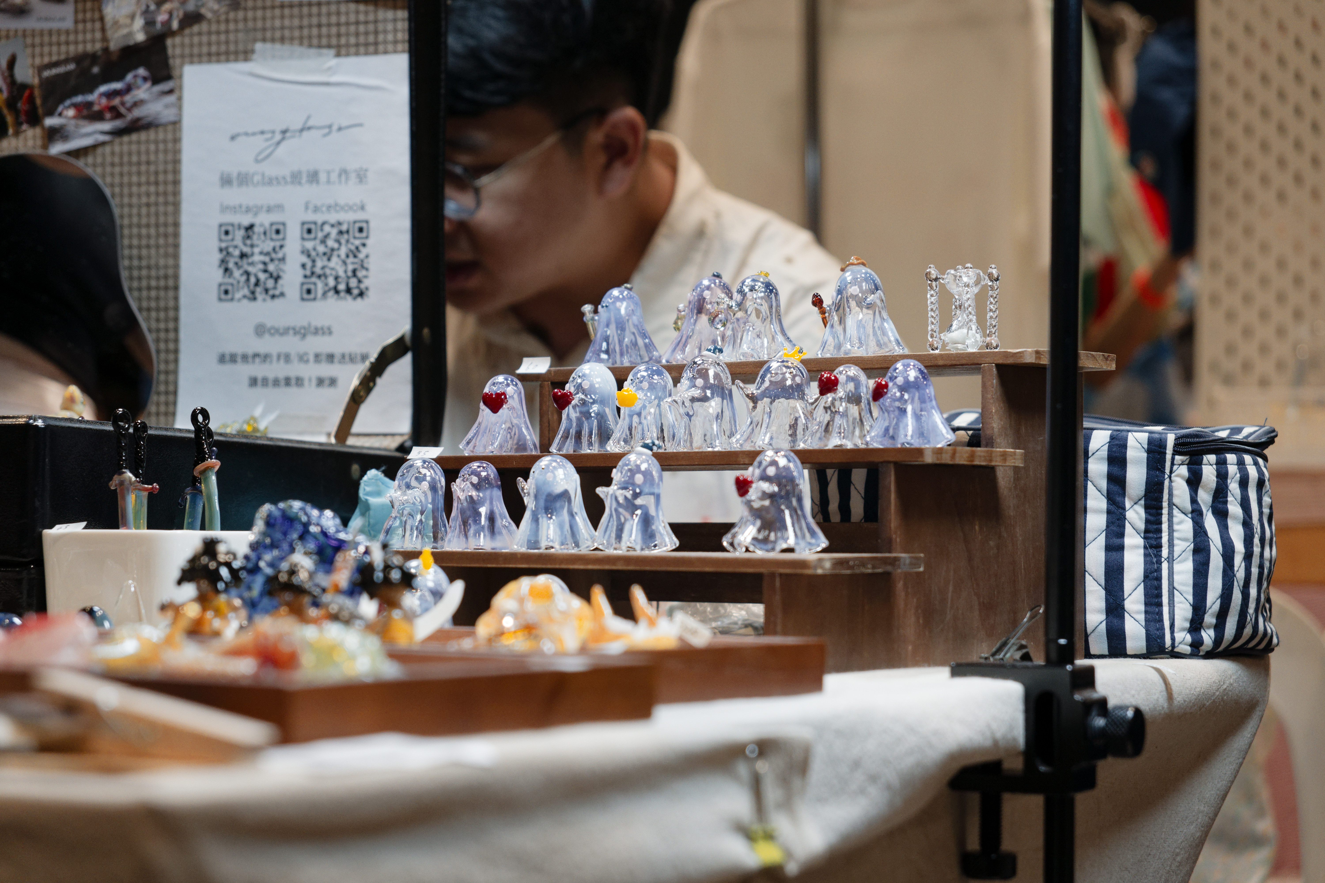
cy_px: 442
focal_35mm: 75
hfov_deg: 27.0
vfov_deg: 18.2
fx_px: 2760
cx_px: 662
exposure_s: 1/125
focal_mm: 50
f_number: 4
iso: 400
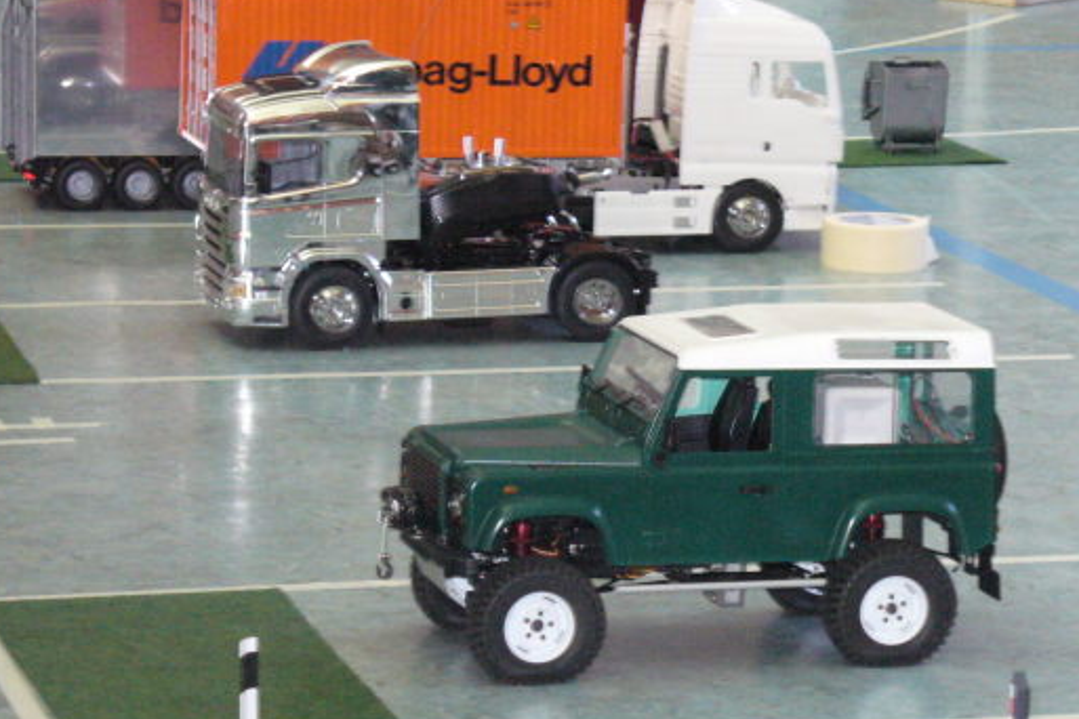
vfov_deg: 8.6
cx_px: 713
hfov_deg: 12.9
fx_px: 4765
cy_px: 418
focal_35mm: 159
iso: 400
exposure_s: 1/30
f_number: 3.5
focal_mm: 16.1
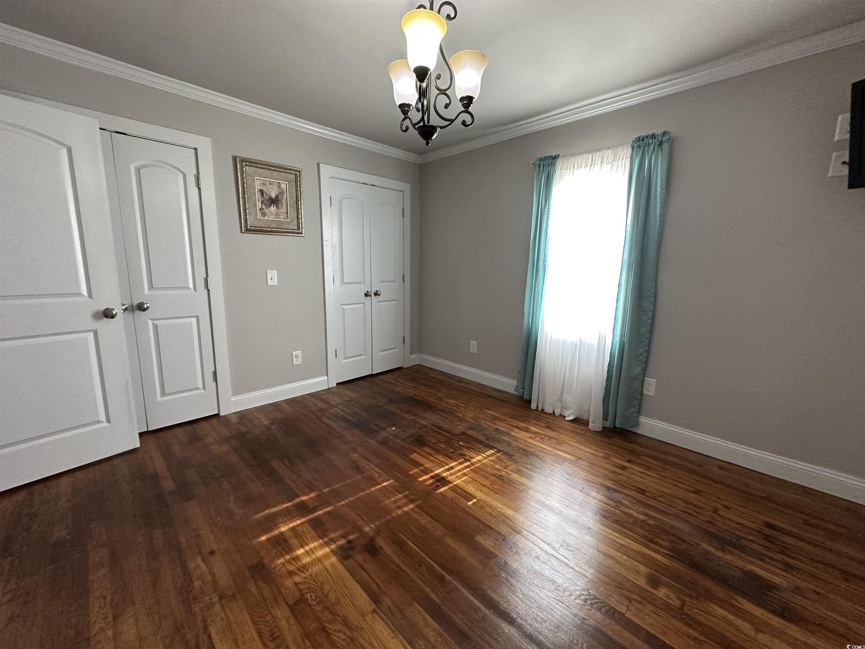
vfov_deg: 85.7
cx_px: 432
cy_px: 324
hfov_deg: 102.1
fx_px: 350
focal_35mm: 14
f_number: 2.2
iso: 320
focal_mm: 2.22
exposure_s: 1/120
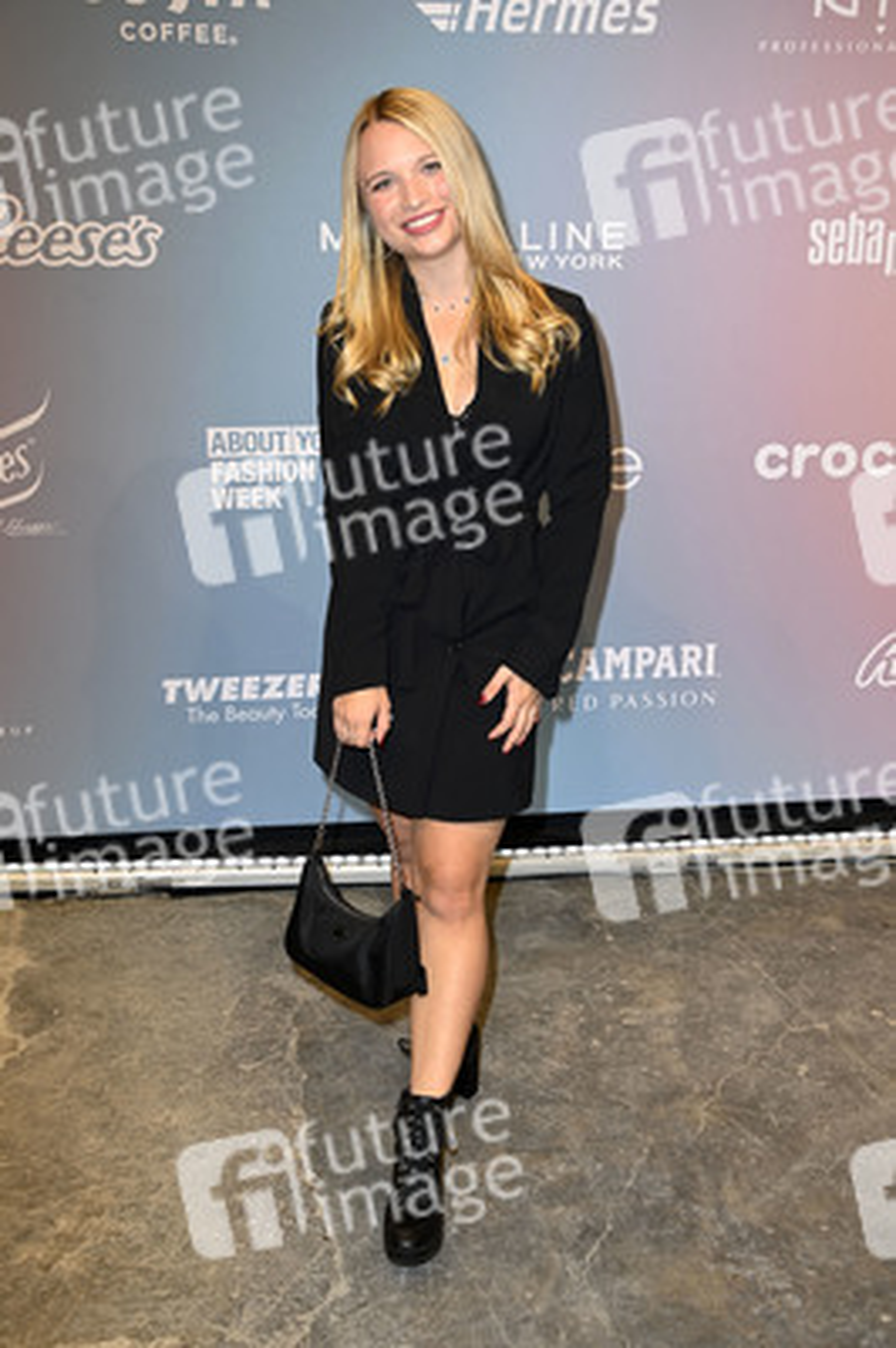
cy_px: 674
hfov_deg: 33.3
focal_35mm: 40
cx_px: 448
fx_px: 1496
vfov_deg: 48.5
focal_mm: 40
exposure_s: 1/250
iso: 400
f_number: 5.6
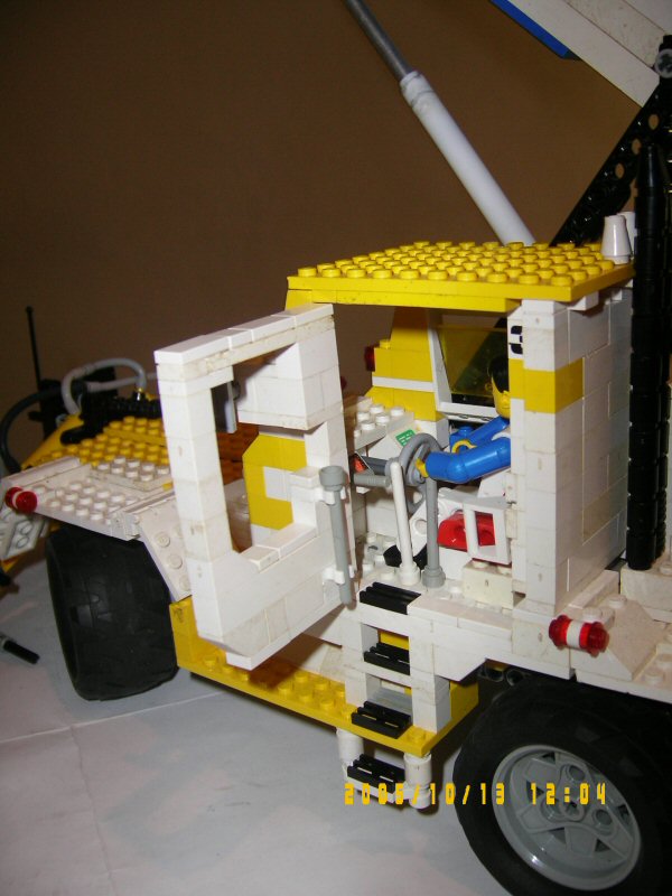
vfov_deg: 51.4
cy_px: 448
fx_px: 932
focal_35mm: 36
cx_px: 336
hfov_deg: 39.7
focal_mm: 60
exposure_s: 1/60
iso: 100
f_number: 2.8
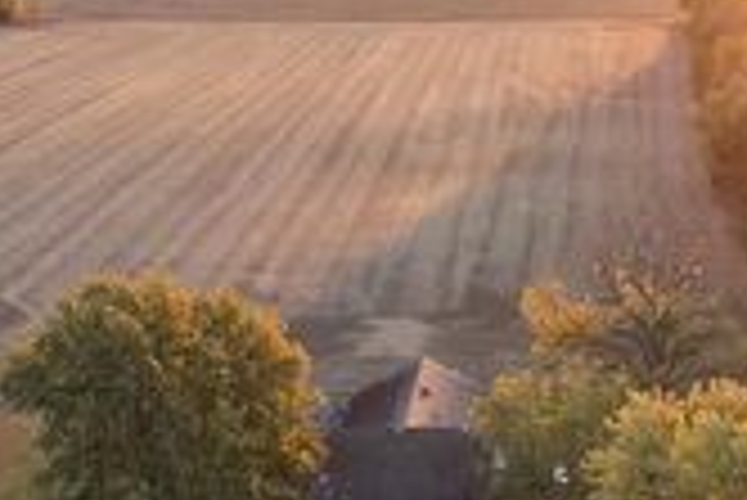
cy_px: 628
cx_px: 612
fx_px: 1558
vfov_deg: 17.2
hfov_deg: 26.4
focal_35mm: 75
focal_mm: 8.67
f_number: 1.8
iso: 400
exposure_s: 1/500
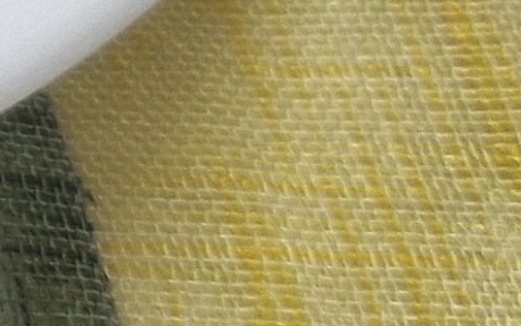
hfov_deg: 8.9
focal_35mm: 193
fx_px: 2741
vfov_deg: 6.4
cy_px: -498
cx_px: -1052
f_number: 1.8
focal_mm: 5.54
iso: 160
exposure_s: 1/120
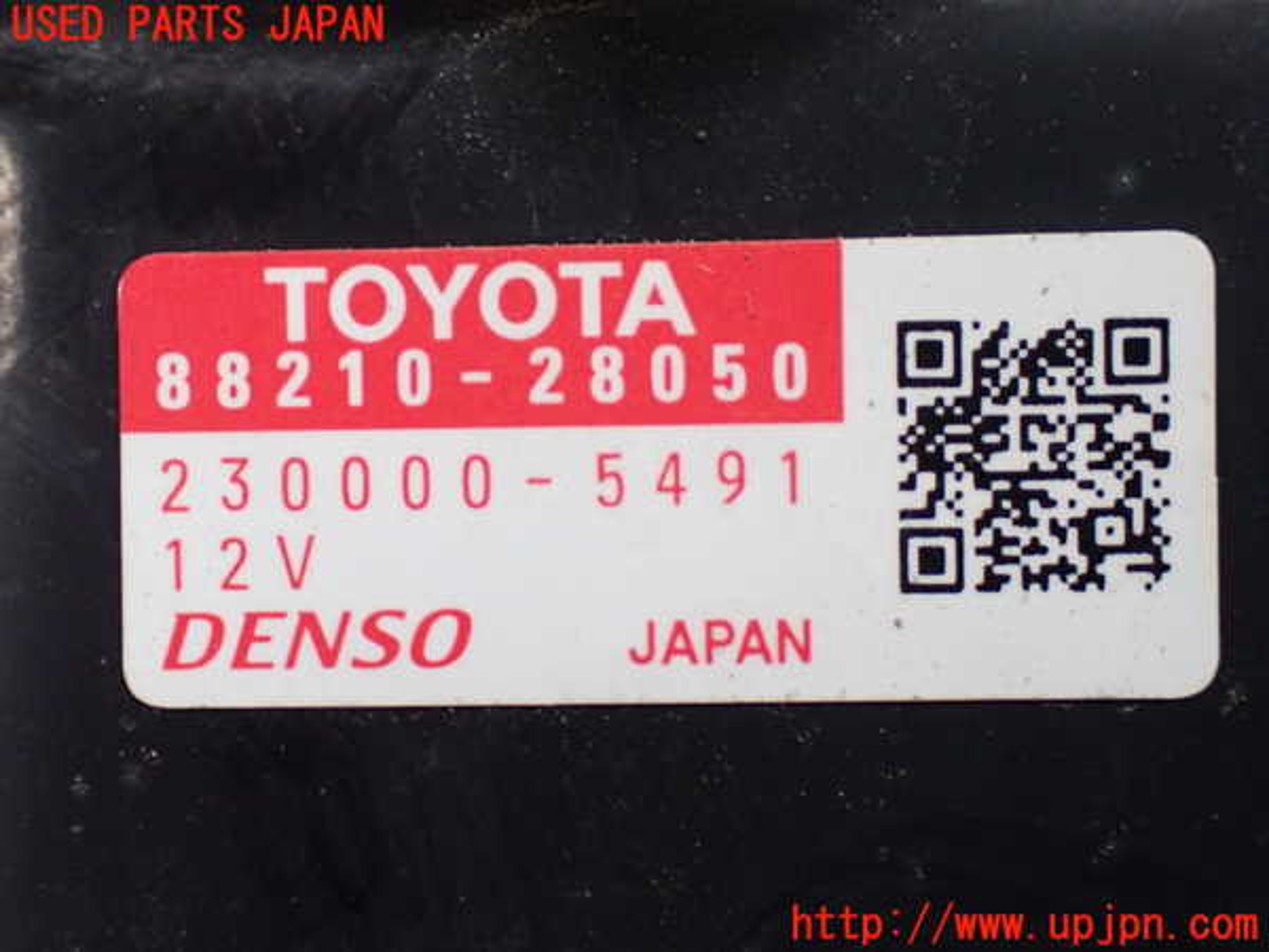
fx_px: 1833
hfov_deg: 38.2
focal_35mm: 50
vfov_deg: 29.1
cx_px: 634
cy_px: 476
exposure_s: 1/50
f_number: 3.2
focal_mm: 9.01
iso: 1000
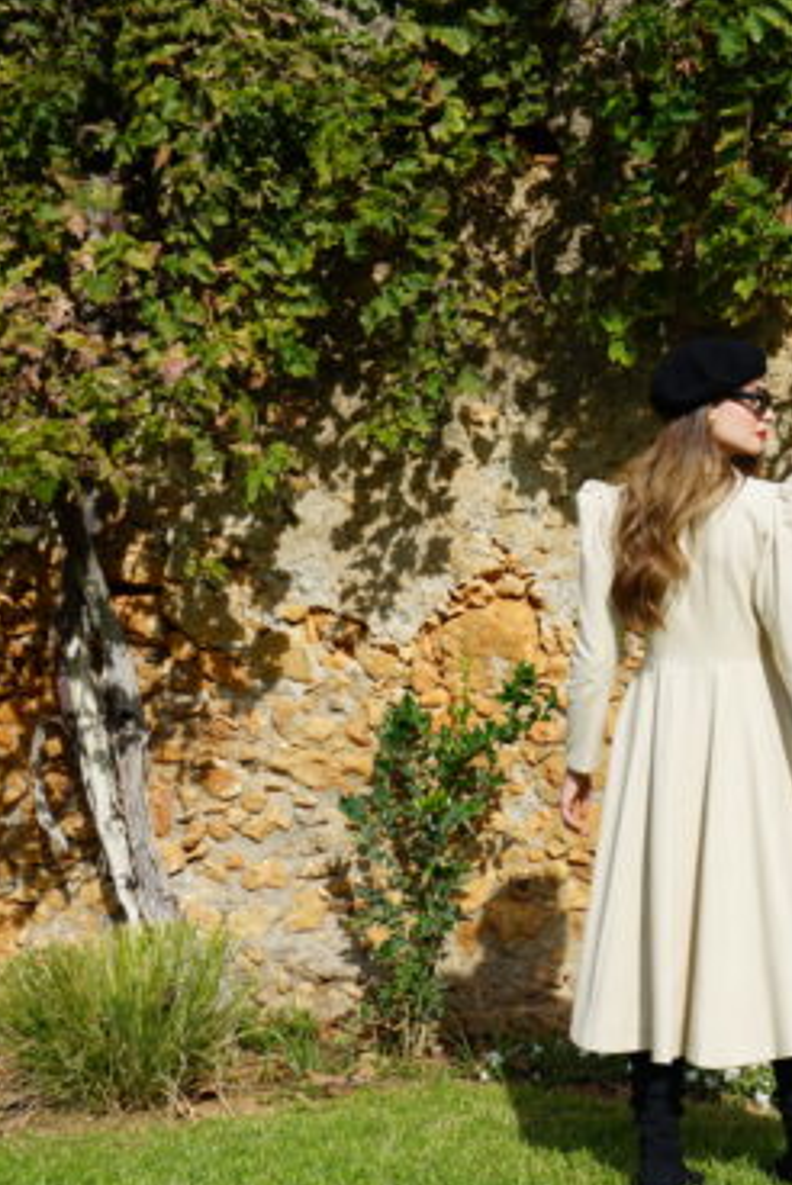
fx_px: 1877
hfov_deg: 22.9
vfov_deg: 35.0
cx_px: 795
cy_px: 631
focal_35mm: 57
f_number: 11
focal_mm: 35
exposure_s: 1/160
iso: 100
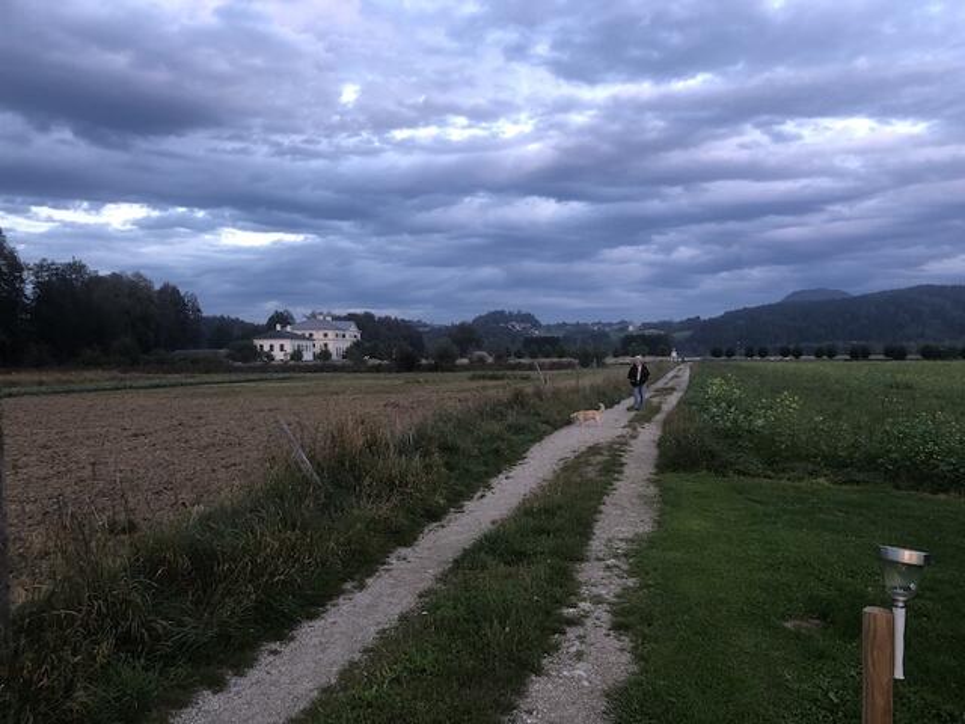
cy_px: 362
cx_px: 482
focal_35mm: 28
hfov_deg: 63.4
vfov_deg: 49.7
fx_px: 781
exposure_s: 1/33
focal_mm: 3.99
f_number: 1.8
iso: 32
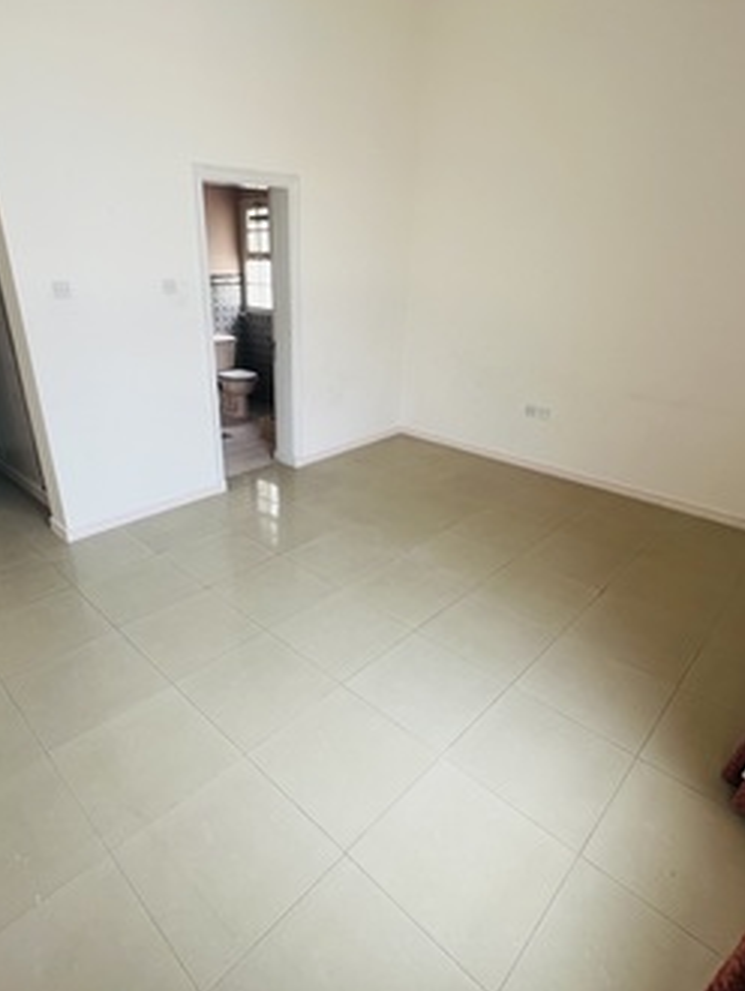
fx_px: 516
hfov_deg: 71.4
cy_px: 500
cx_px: 332
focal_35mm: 18
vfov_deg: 87.7
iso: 50
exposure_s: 1/40
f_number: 1.8
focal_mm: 1.57
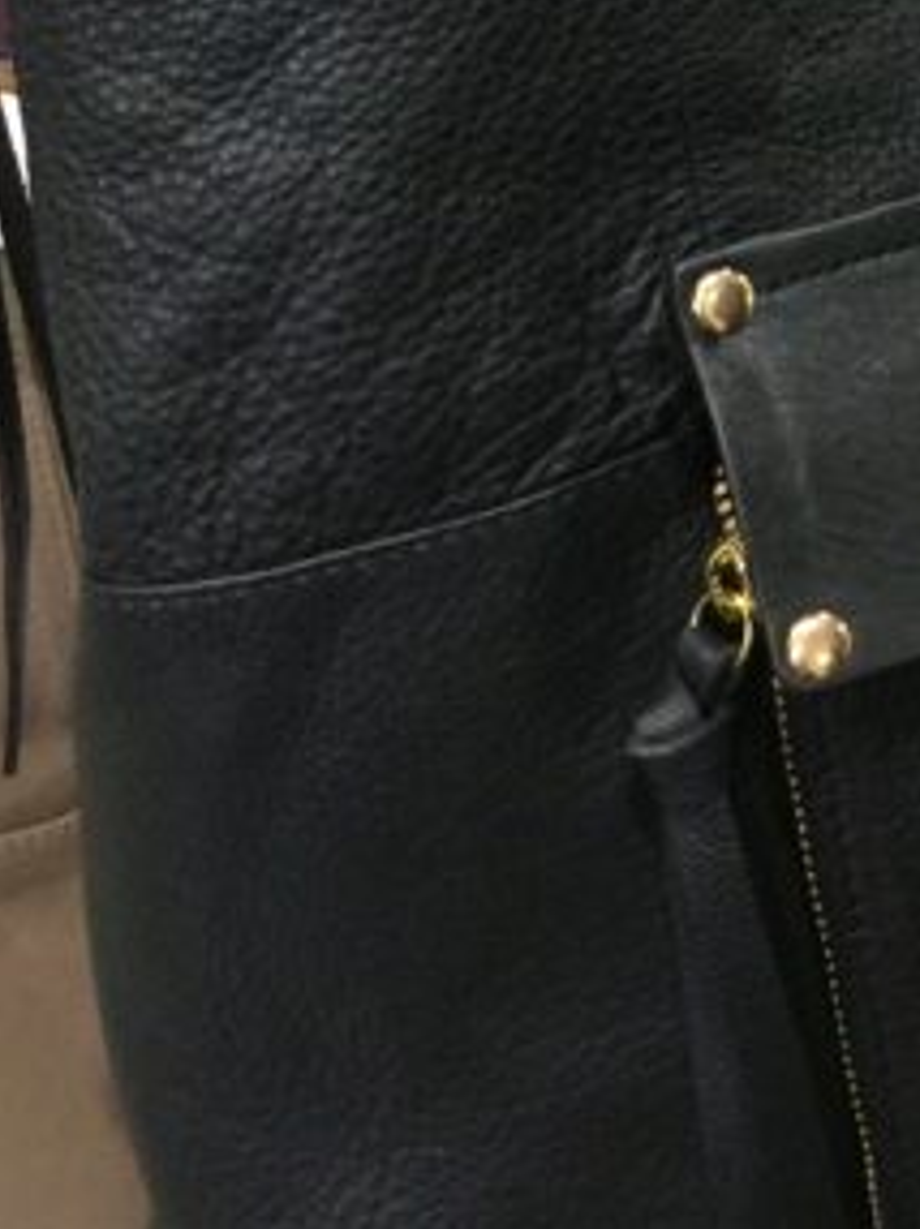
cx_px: 1234
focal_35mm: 104
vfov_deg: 17.8
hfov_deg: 13.6
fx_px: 3691
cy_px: -331
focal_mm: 4.15
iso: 200
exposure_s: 1/33
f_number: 2.2
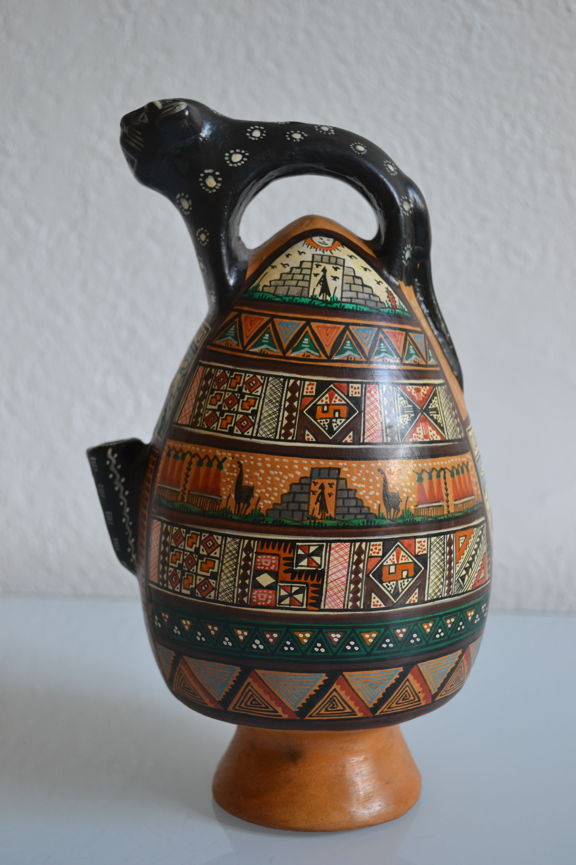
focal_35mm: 48
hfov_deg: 28.1
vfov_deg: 41.1
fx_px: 1152
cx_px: 288
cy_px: 432
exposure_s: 1/20
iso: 400
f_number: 4.8
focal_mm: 32
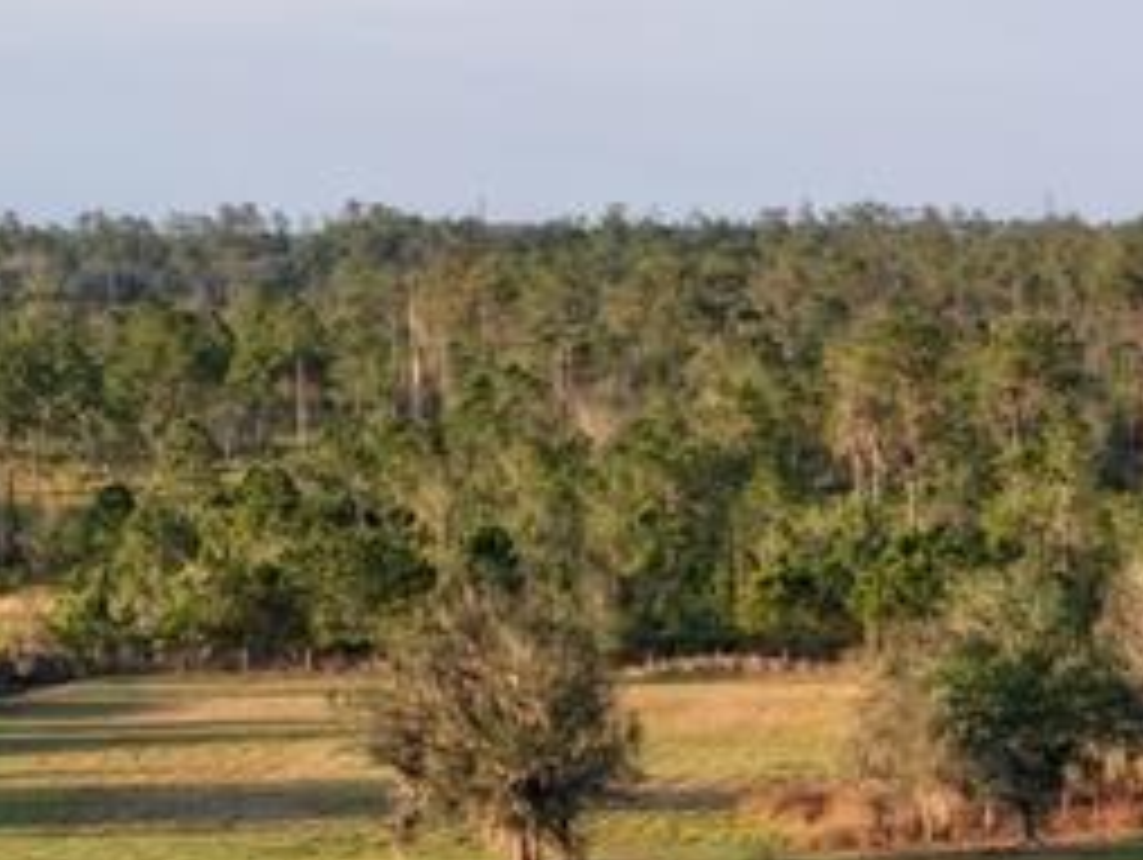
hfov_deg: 6.9
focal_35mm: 282
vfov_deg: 5.3
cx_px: 1688
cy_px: 779
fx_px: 9320
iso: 130
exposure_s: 1/320
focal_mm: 19.35
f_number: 2.8
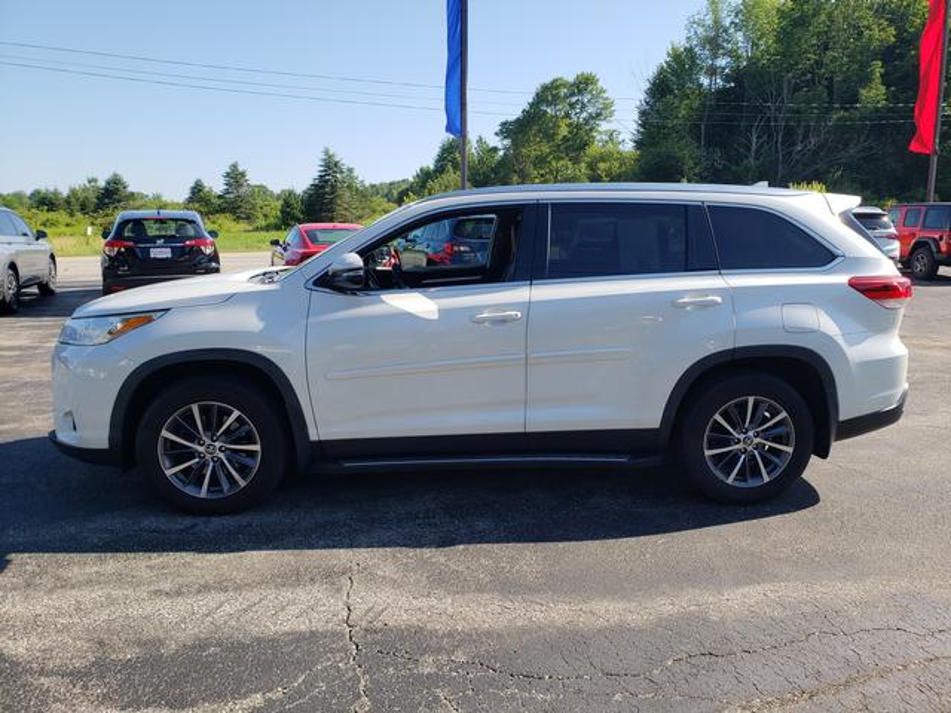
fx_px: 714
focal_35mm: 26
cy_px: 356
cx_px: 476
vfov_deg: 53.1
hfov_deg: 67.3
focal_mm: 4.3
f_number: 2.4
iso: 50
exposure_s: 1/843
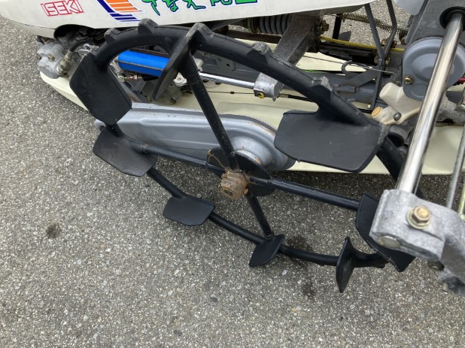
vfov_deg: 48.2
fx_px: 389
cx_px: 232
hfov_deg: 61.7
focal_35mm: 29
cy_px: 170
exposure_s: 1/565
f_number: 1.8
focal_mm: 3.99
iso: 32
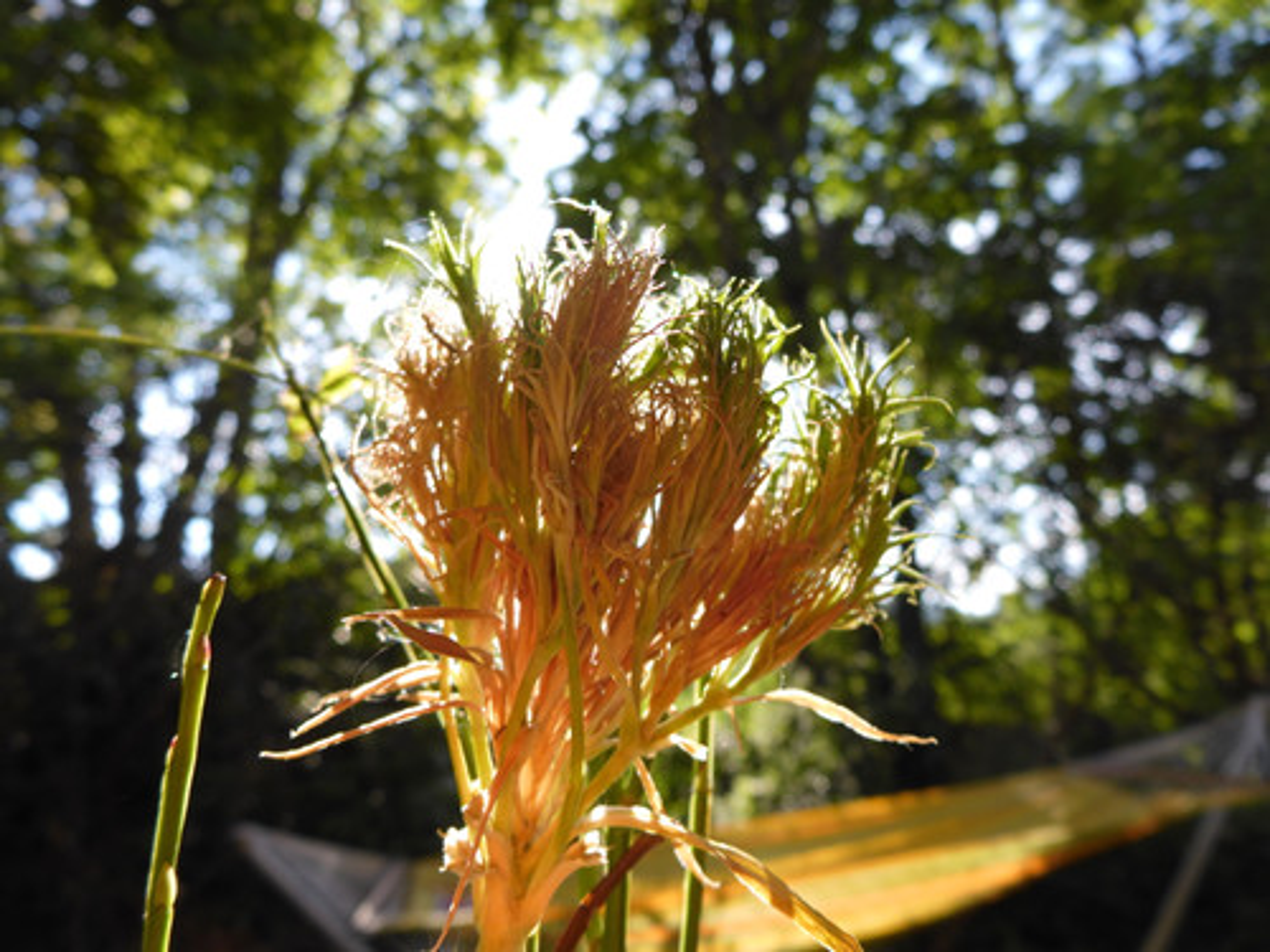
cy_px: 476
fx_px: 1027
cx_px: 635
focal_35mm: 28
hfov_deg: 63.4
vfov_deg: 49.7
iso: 80
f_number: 3.3
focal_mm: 4.9
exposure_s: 1/200
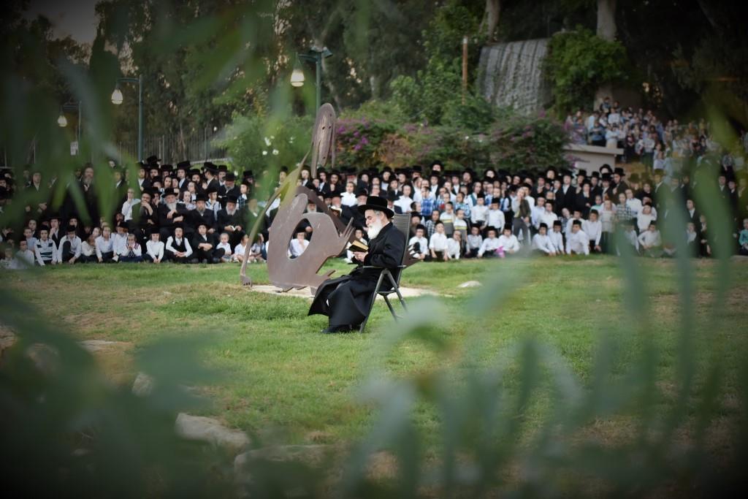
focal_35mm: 70
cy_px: 250
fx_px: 1455
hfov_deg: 28.8
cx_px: 374
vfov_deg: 19.5
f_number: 2.8
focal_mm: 70
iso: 1000
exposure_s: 1/500
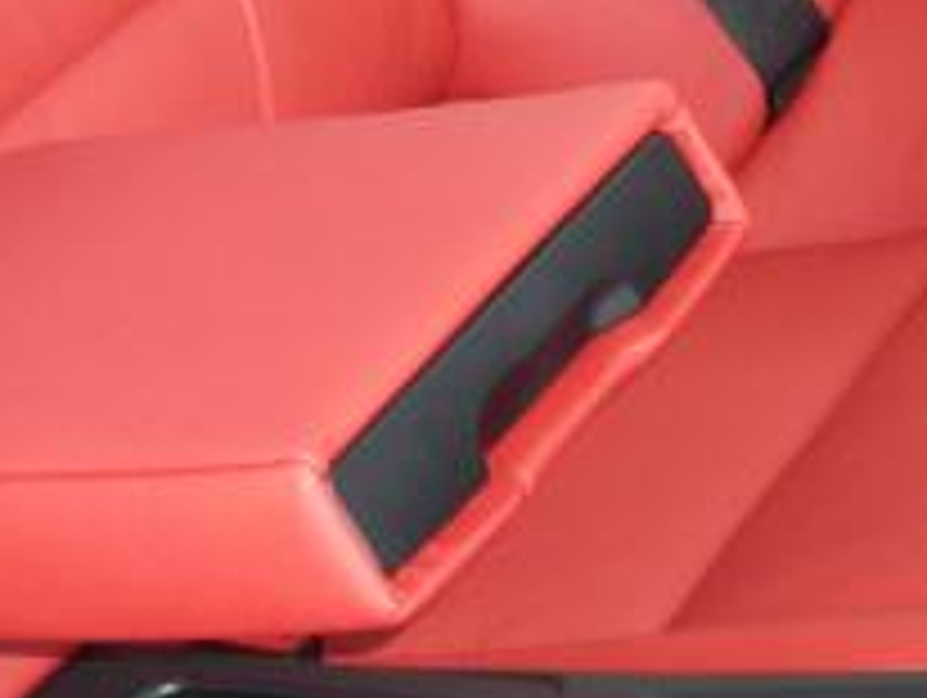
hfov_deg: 16.7
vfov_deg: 12.4
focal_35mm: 118
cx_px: 418
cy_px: -81
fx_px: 3164
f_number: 3.2
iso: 140
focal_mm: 6.3
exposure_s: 1/60.1
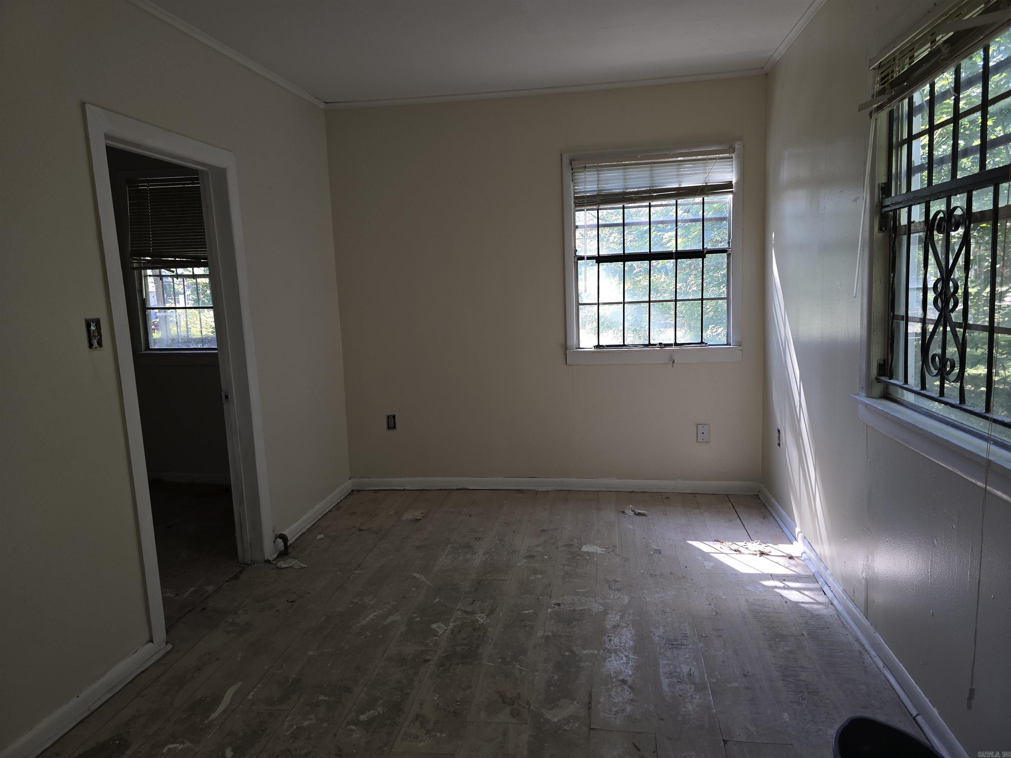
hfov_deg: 73.9
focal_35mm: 23
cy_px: 379
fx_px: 672
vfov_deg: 58.9
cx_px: 506
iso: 32
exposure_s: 1/60
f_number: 1.7
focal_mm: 6.3
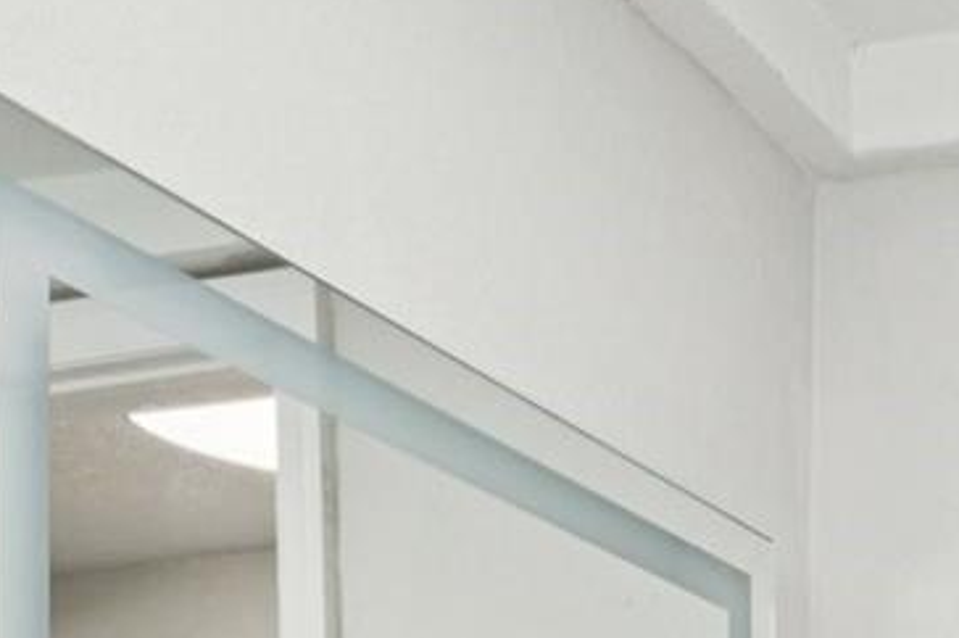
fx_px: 2342
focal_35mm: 88
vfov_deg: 13.9
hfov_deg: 21.2
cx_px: 1212
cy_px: 1115
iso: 400
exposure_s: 1/80
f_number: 8
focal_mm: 20
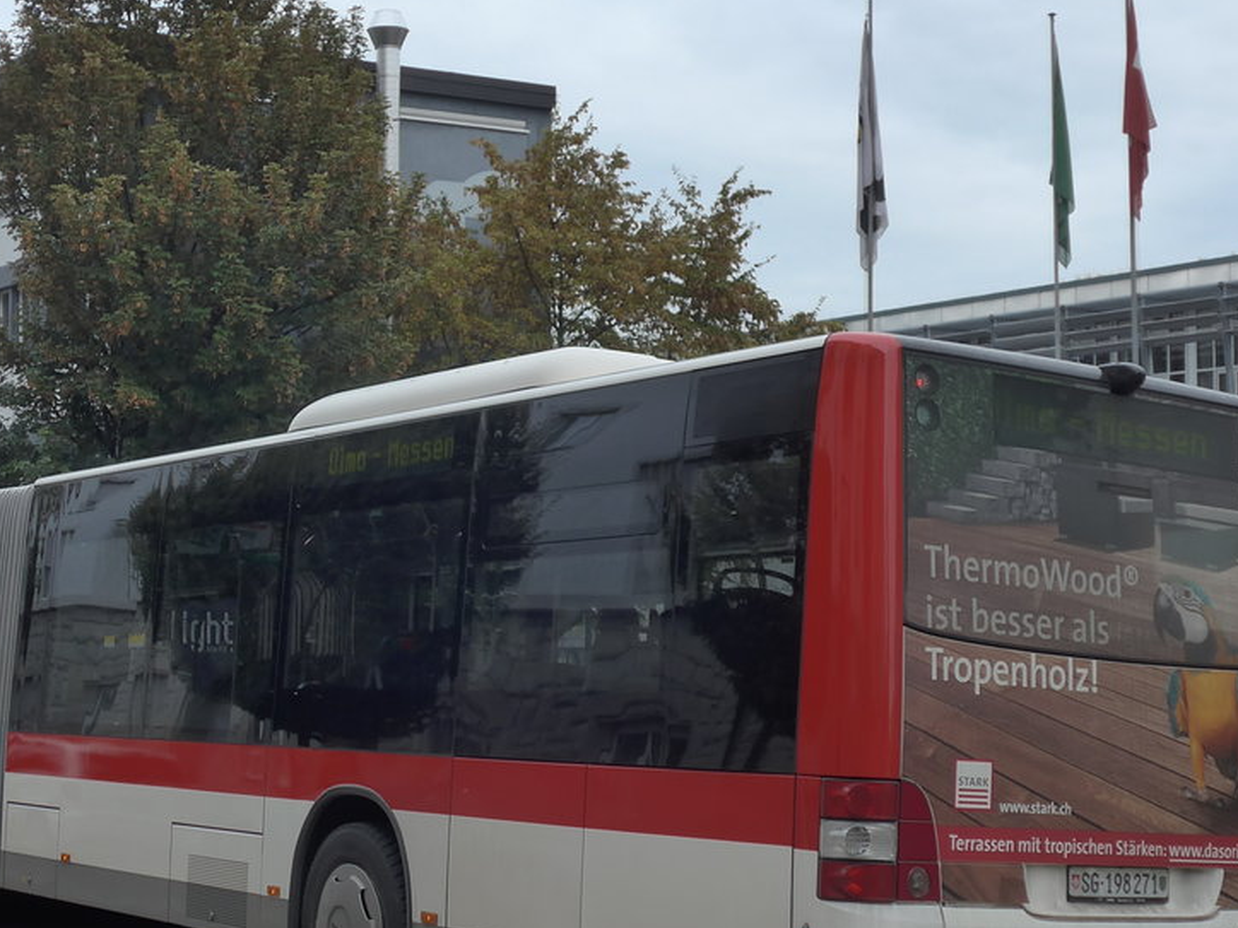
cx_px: 506
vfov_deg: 21.6
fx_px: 2432
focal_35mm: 68
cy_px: 502
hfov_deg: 28.5
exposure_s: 1/800
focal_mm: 8.4
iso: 160
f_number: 2.6
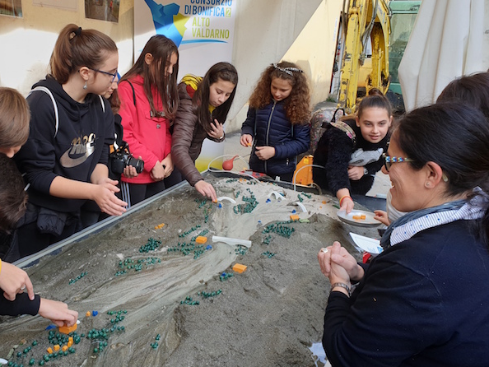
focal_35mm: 35
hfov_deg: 51.7
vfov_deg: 40.7
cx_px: 167
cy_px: 179
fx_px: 495
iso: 50
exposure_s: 1/229
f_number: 2.4
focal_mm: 4.3
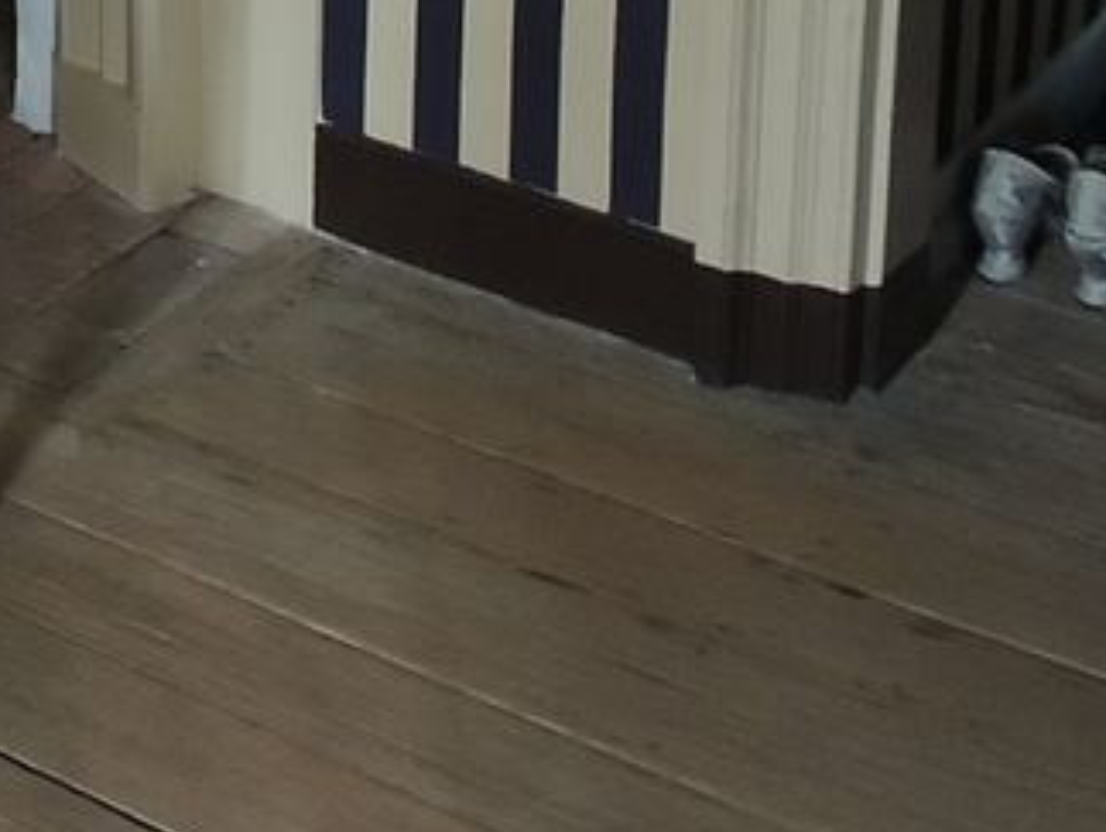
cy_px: -688
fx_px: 3039
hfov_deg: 19.0
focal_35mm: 95
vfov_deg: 13.8
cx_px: -346
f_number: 3
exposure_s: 1/15
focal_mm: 4.3
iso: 800
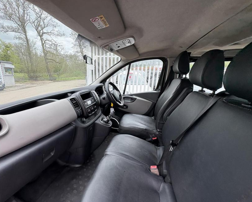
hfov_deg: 96.5
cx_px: 115
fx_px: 112
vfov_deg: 84.0
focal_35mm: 15
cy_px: 101
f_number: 2.2
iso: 50
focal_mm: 2.22
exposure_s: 1/202
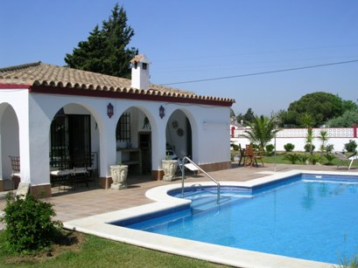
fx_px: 393
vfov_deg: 37.7
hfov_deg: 49.0
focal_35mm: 38
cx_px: 179
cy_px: 134
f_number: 5.6
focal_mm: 5.8
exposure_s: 1/444
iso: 50
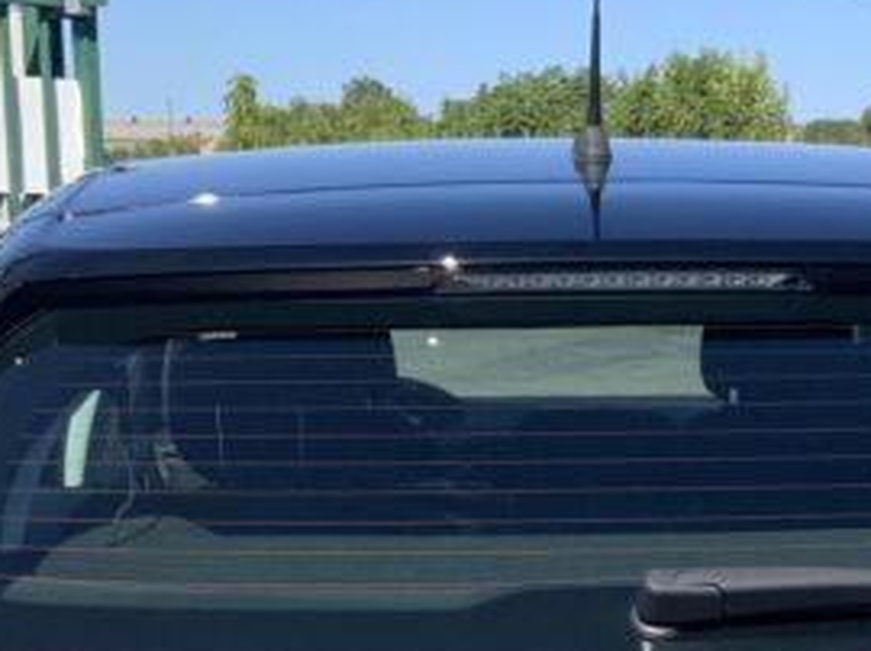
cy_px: 815
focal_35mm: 86
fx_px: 2162
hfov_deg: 22.6
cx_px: 652
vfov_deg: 16.3
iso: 16
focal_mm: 3
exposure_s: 1/1076
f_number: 1.8
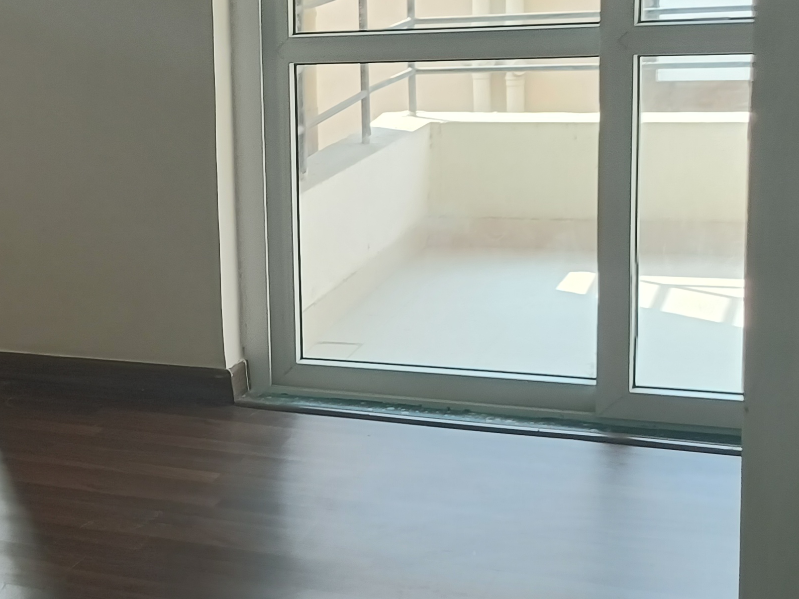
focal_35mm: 72
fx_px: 1662
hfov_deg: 23.1
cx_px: -311
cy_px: 238
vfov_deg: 20.4
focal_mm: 4.7
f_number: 1.7
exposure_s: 1/50
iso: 166
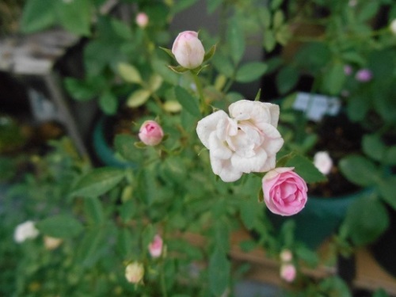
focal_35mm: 26
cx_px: 198
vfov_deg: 53.1
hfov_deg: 67.3
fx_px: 297
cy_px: 148
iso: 800
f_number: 3.4
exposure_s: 1/200
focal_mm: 4.7
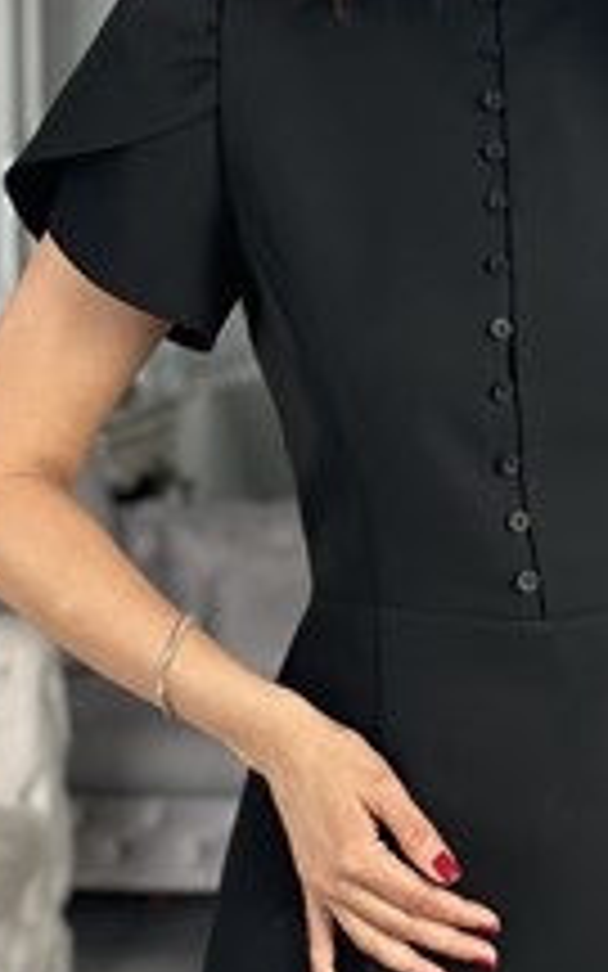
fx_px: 3155
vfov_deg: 17.5
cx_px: 572
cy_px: 446
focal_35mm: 119
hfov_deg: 10.9
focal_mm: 6.86
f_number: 1.78
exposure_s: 1/60
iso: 160
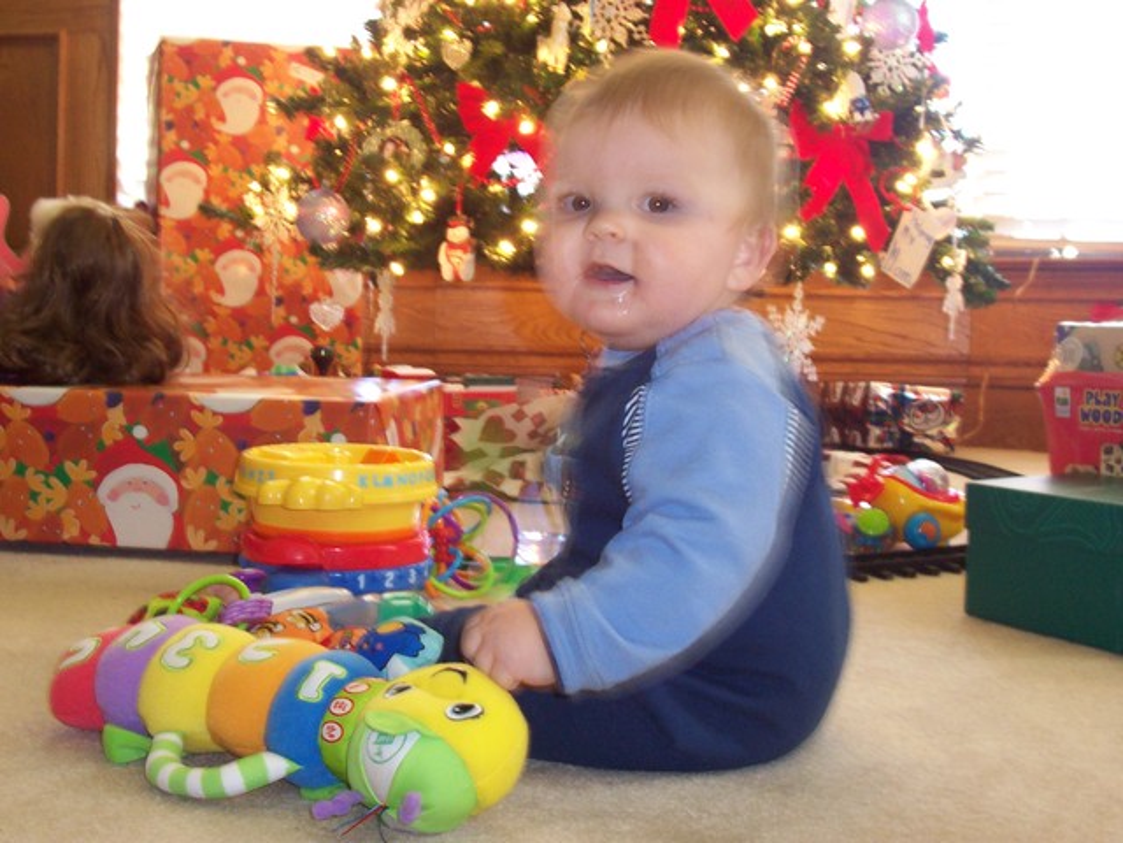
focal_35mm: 46
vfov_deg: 31.5
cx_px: 562
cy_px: 422
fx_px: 1492
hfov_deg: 41.2
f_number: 3
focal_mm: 7
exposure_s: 1/3
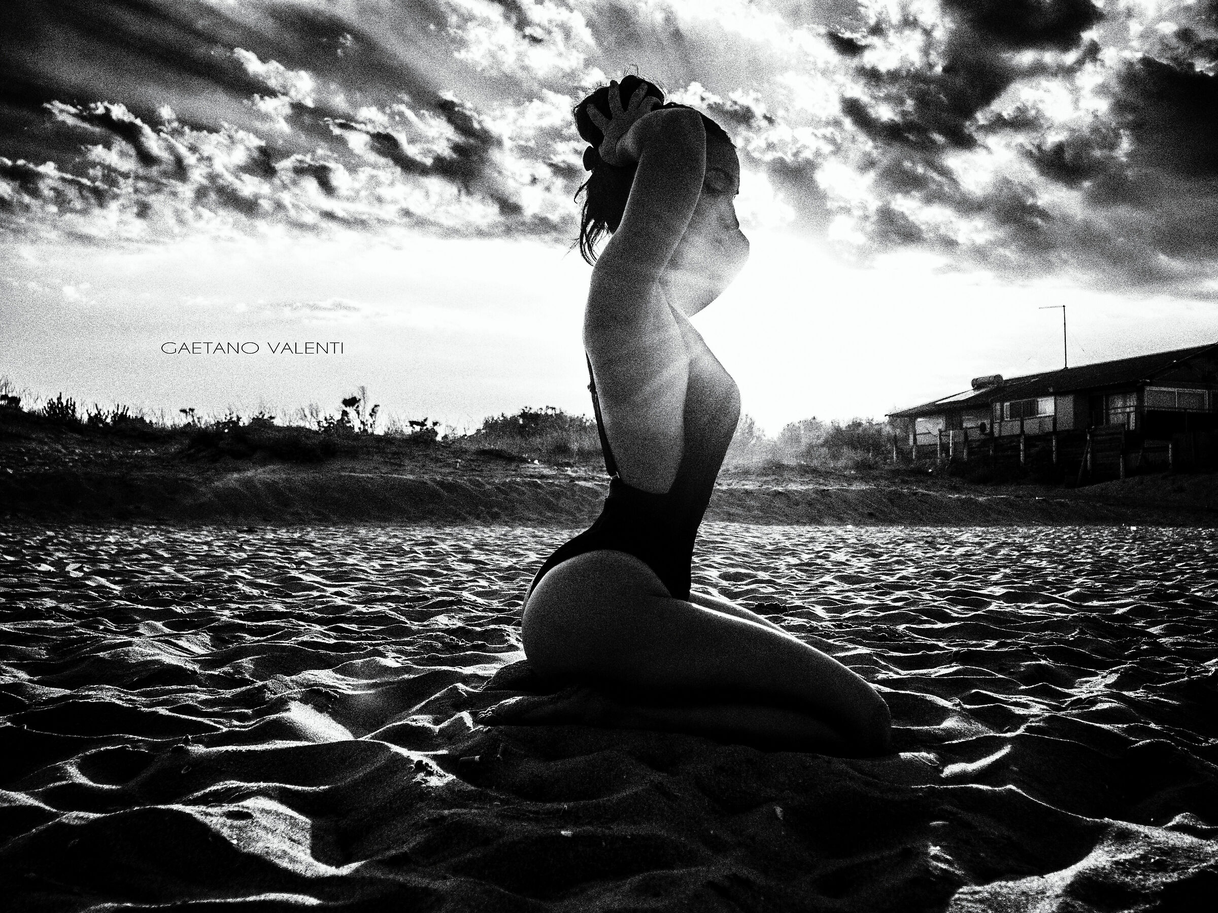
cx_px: 609
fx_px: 1196
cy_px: 456
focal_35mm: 34
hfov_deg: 54.0
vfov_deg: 41.8
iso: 200
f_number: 3.7
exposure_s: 1/1000
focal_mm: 17
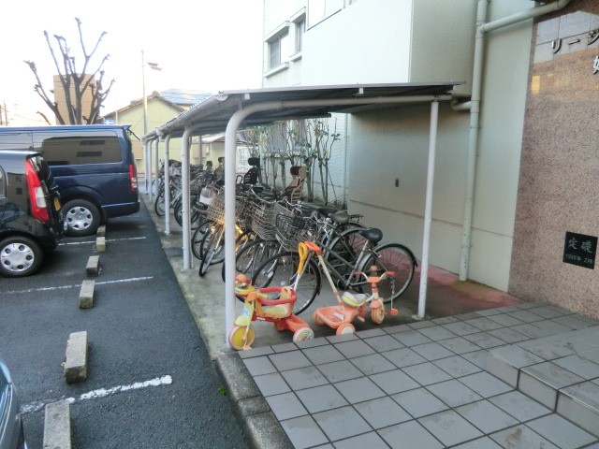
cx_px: 300
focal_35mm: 24
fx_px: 415
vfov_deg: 56.8
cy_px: 224
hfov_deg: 71.6
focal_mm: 4.3
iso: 125
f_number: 3.2
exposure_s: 1/60
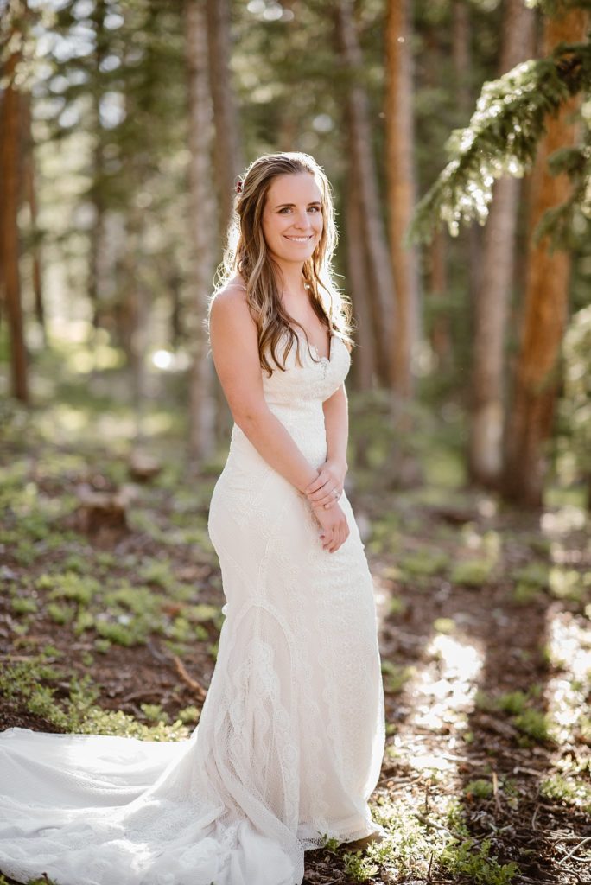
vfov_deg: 23.9
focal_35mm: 85
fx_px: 2090
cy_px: 442
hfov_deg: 16.1
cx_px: 296
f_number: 1.8
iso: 400
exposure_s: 1/320
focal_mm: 85
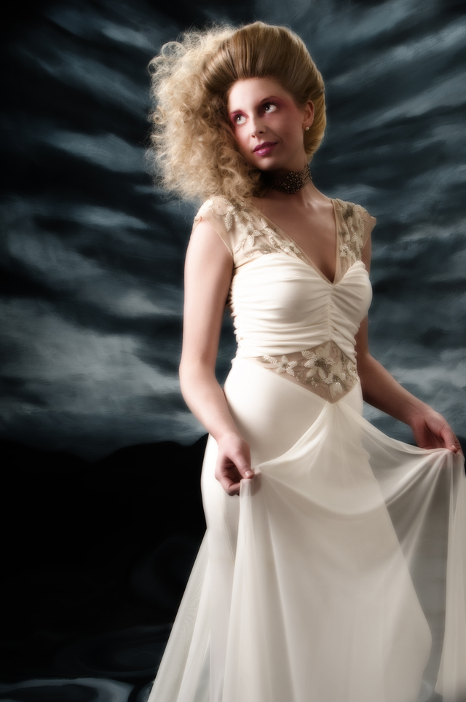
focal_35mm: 52
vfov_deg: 37.9
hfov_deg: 25.7
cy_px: 351
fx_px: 1022
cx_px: 233
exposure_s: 1/250
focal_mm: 35
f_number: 8
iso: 200
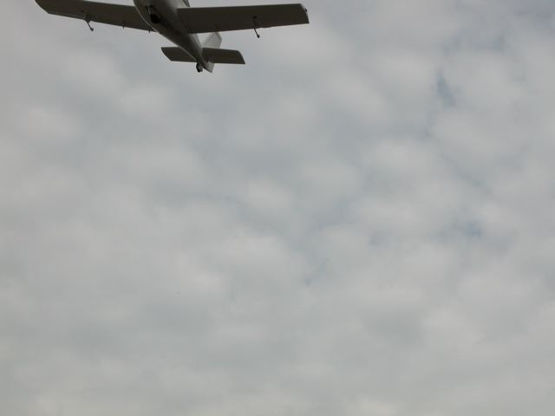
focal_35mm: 125
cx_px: 278
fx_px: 2004
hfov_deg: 15.8
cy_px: 208
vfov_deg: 11.9
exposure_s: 1/1838
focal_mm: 31.9
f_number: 7.6
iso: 200
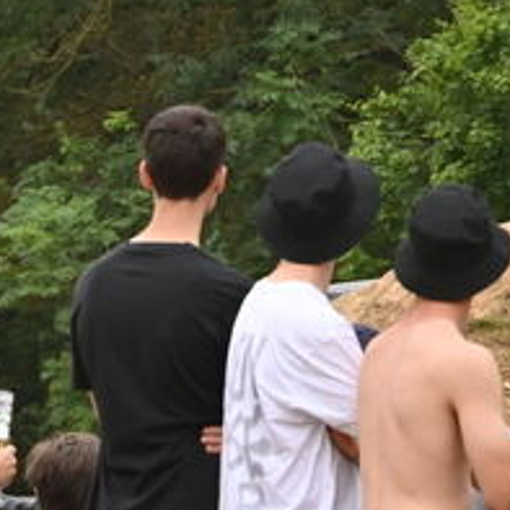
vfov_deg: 2.6
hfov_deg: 2.6
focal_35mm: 674
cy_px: -219
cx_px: 712
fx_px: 11235
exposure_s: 1/400
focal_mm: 130
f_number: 7.1
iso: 500
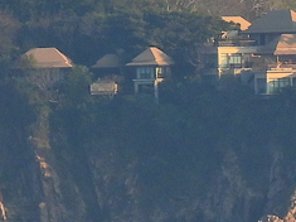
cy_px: 137
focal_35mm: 2725
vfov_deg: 0.5
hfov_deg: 0.7
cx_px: 456
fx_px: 23289
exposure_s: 1/640
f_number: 5
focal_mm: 89.2
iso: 100
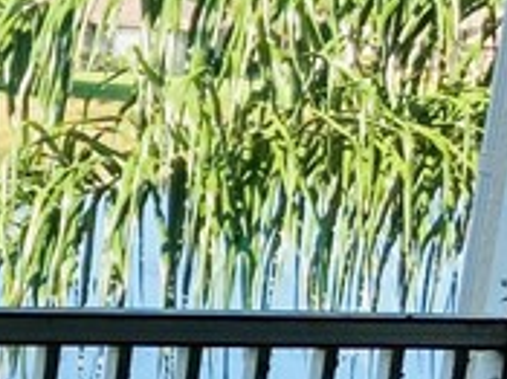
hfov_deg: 10.1
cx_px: -826
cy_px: 356
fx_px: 2400
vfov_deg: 9.0
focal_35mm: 164
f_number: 1.8
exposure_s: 1/571
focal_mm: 3.99
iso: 20
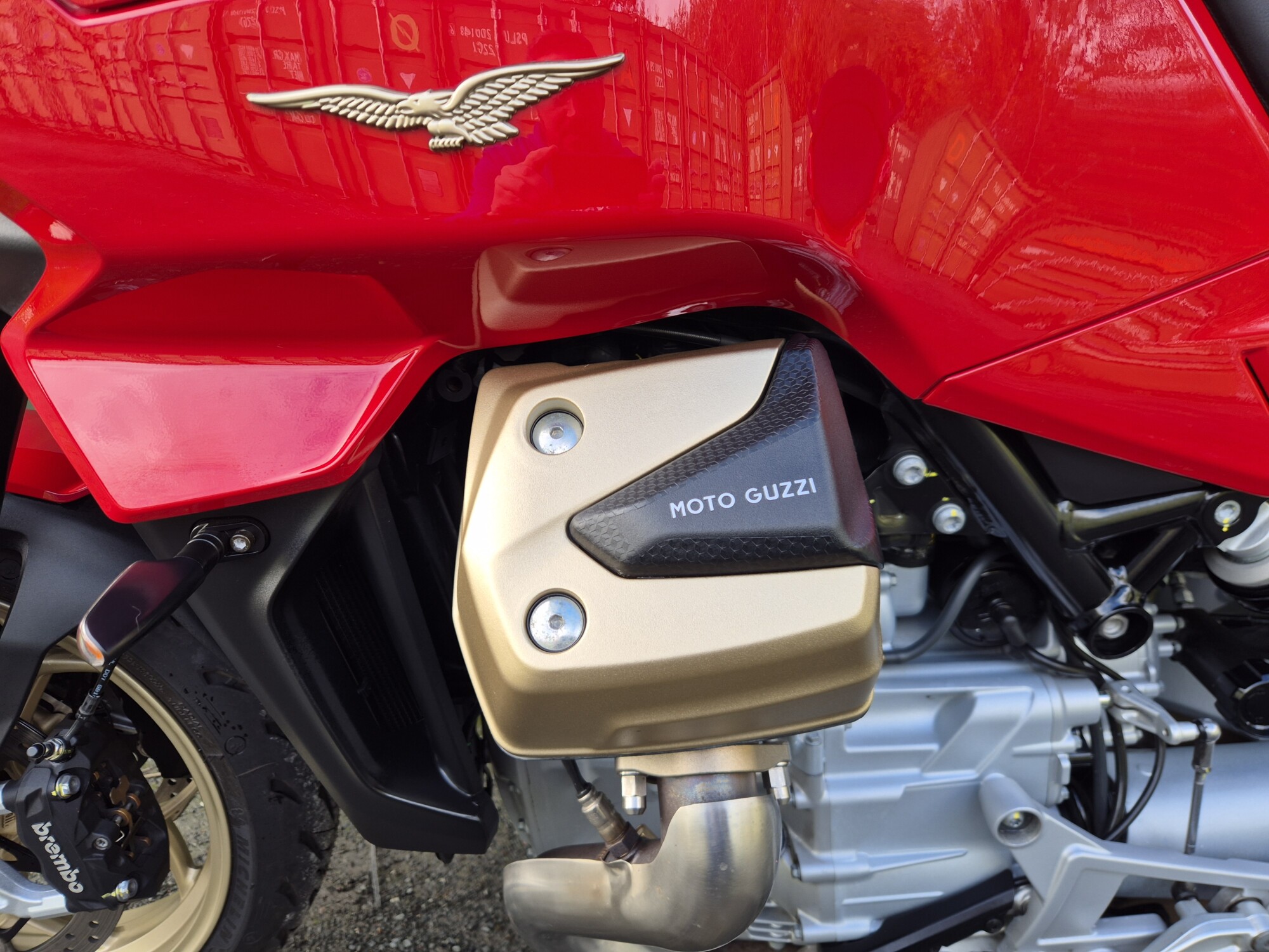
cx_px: 634
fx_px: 843
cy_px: 476
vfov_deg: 58.9
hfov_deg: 73.9
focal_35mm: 23
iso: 32
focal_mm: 5.4
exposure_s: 1/180
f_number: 1.8
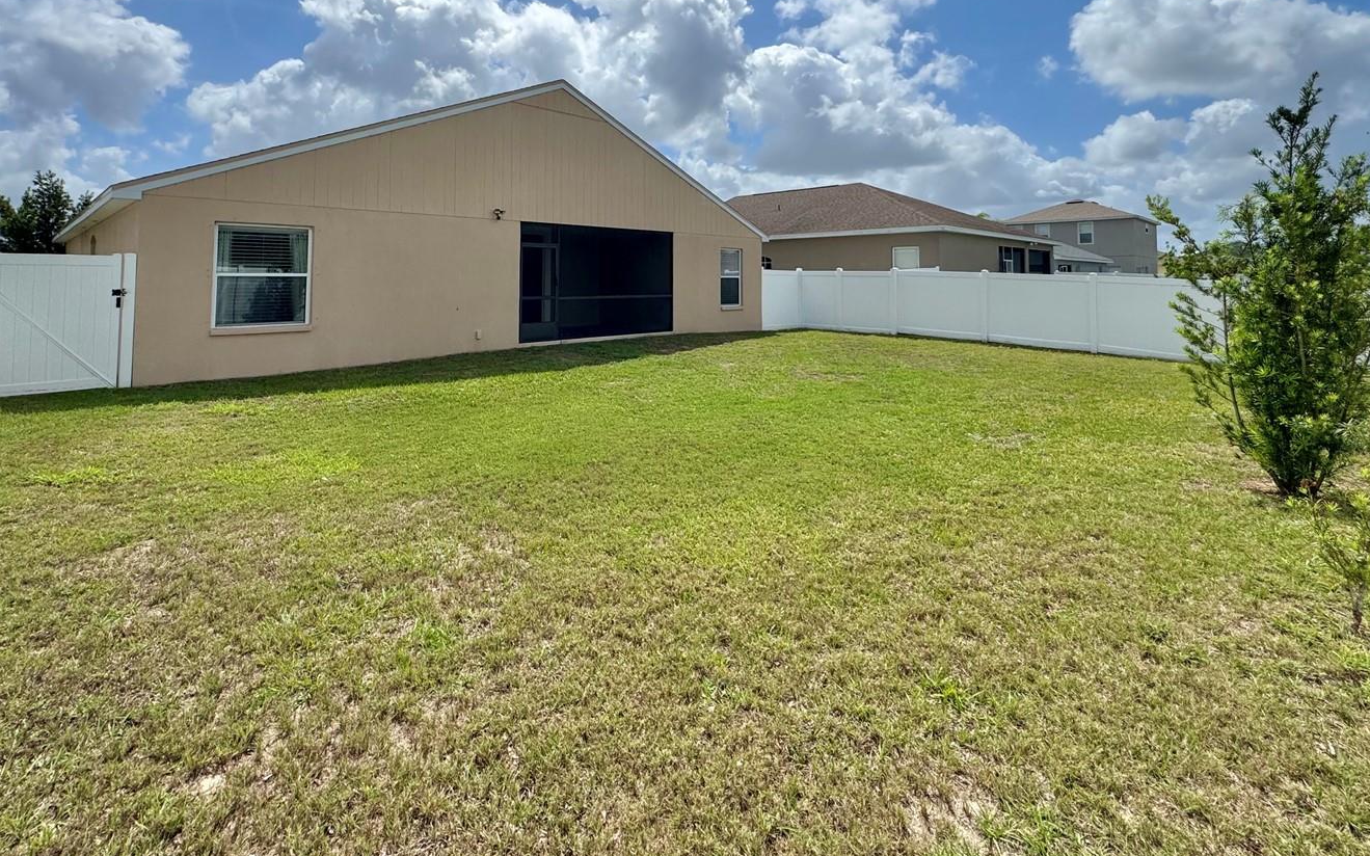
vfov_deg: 62.3
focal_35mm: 18
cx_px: 680
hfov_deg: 91.1
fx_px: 672
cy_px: 246
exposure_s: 1/3906
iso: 50
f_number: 2.2
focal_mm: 2.22
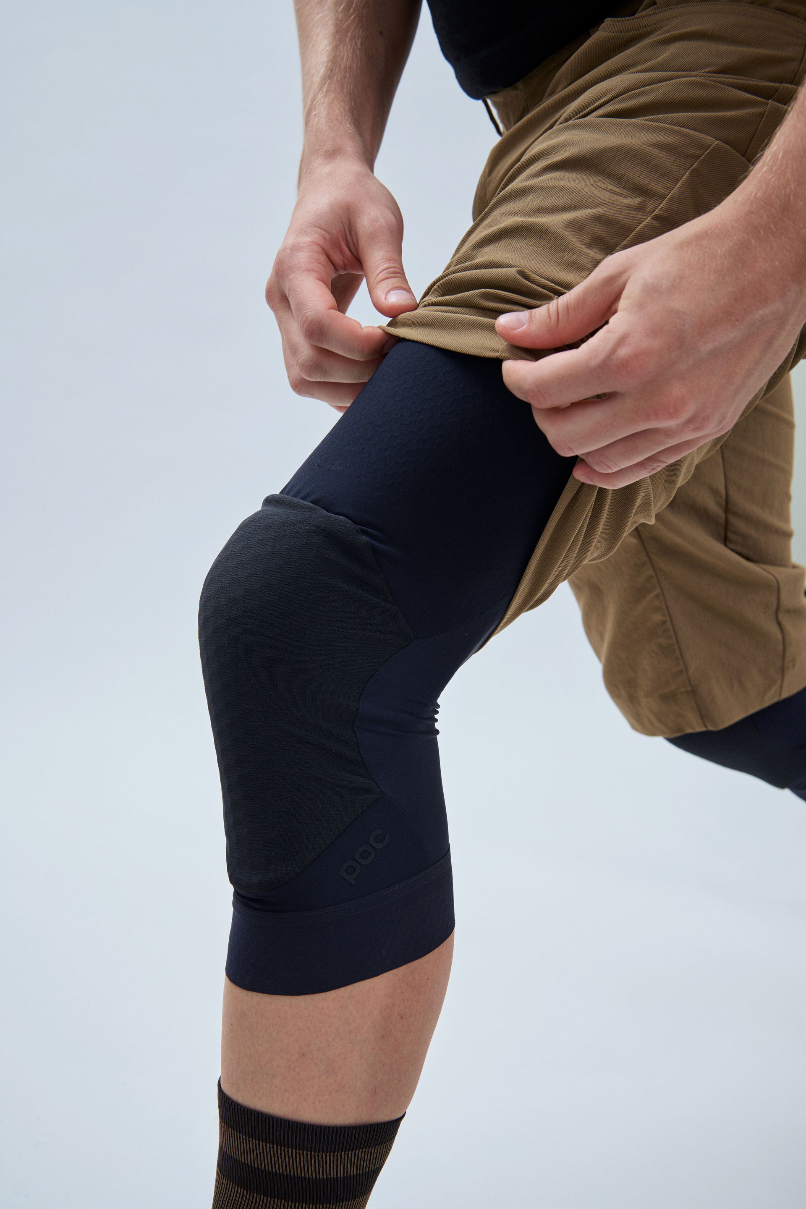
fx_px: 1410
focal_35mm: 42
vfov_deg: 46.4
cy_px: 604
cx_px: 403
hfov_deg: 31.9
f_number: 6.3
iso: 100
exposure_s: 1/200
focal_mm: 42
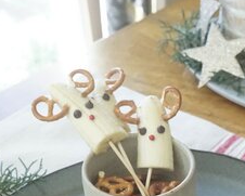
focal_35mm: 77
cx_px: 202
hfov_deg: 24.3
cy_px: 208
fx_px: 559
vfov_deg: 19.2
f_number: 8
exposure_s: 1/250
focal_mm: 29
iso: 8000
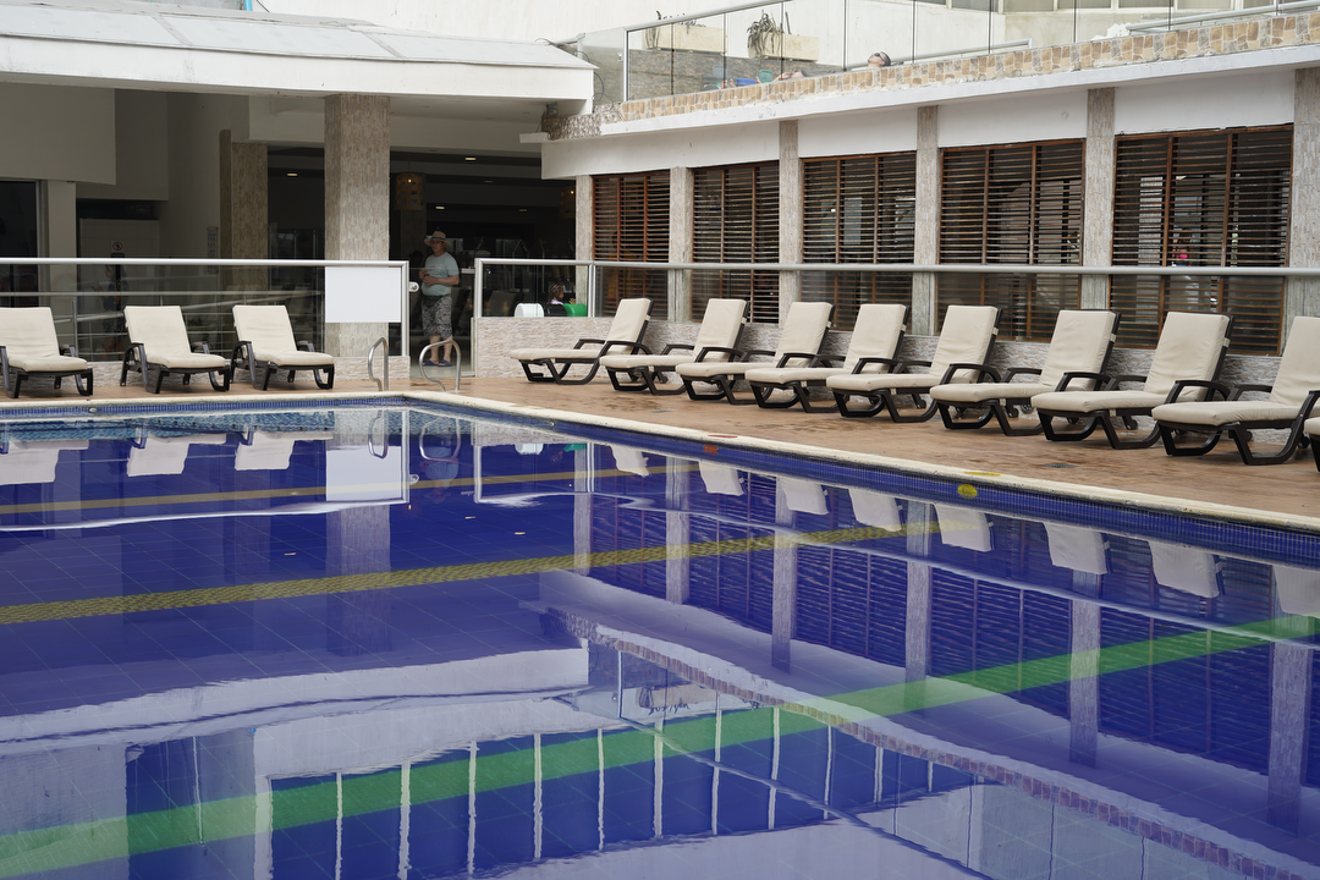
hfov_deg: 39.6
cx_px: 660
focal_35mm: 50
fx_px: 1833
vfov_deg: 27.0
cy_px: 440
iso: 100
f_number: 5
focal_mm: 50
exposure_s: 1/250
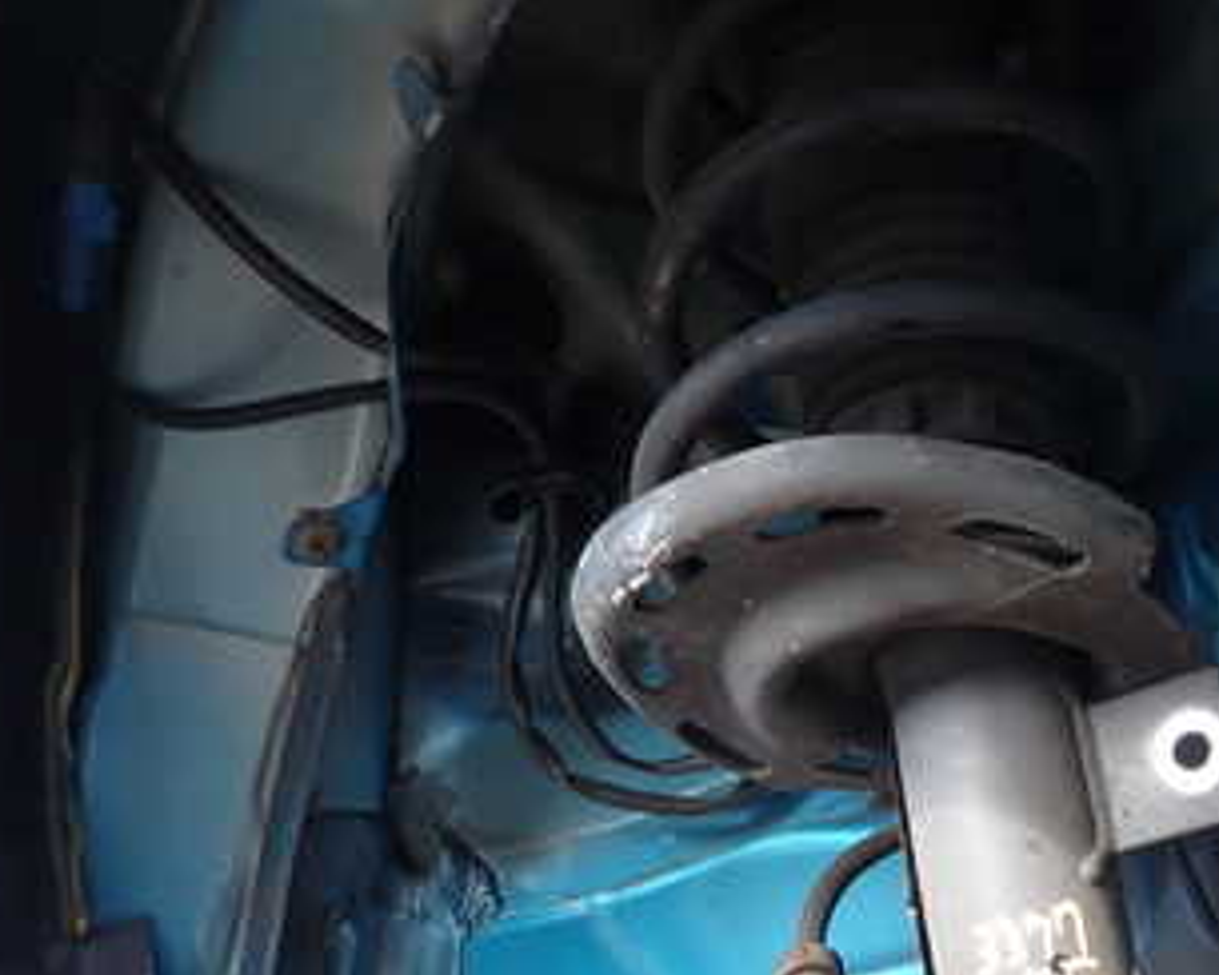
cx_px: 1011
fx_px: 1732
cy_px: 795
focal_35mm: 48
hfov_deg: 37.1
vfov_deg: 30.6
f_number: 2
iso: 100
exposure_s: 1/80
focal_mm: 4.5
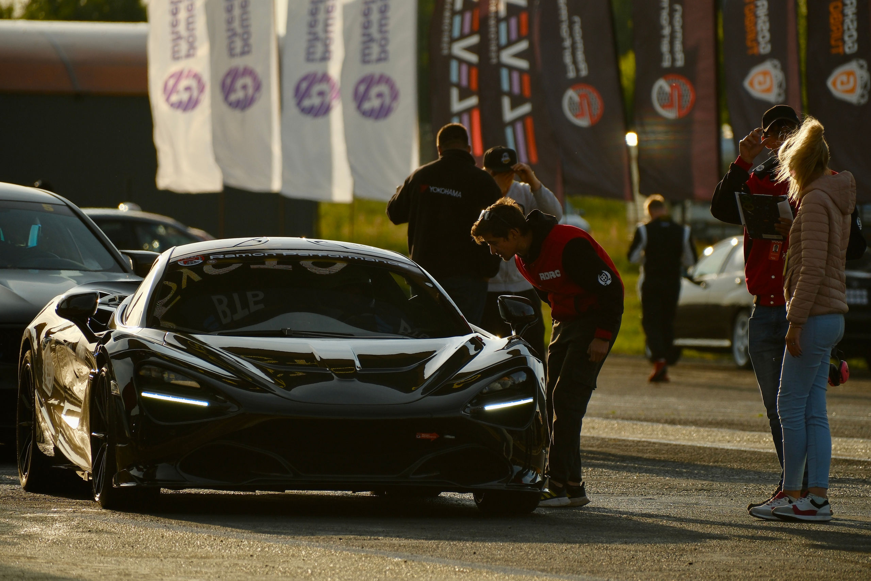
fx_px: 10500
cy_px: 290
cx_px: 436
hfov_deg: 4.8
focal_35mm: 434
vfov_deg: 3.2
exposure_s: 1/1000
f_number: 5.6
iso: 160
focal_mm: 289
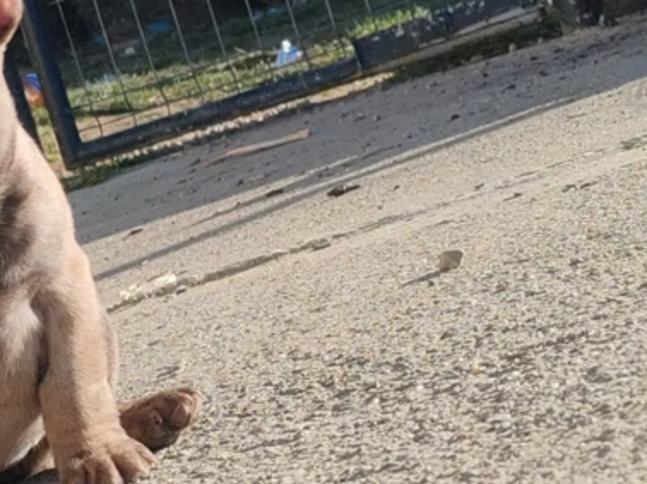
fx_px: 2372
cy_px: 257
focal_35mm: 127
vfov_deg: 11.7
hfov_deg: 15.1
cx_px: -91
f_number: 1.9
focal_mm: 6.12
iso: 50
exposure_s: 1/510
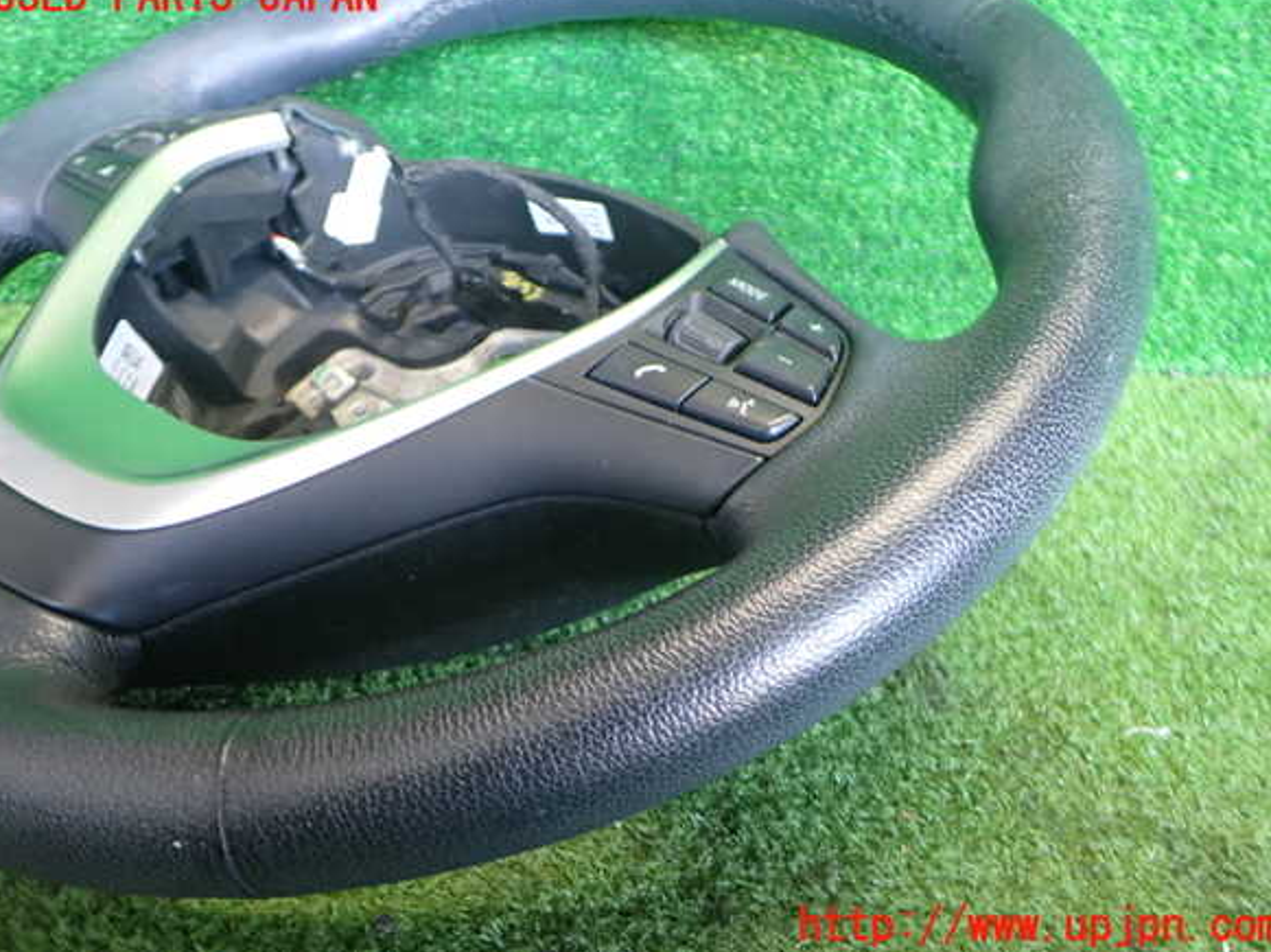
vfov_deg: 45.4
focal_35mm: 31
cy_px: 462
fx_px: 1138
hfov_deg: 58.4
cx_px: 637
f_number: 2.3
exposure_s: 1/30
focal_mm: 5.4
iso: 320
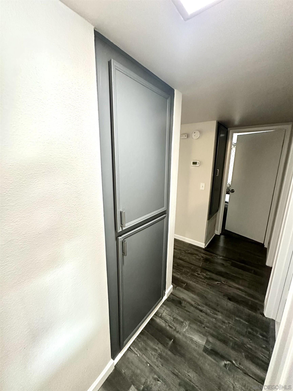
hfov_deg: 85.7
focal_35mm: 14
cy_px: 196
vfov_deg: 102.1
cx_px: 146
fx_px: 158
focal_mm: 2.22
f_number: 2.2
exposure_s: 1/60
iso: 800
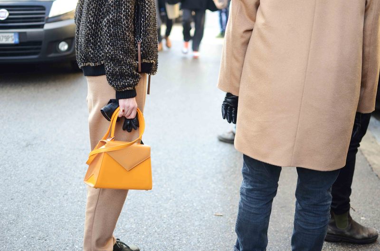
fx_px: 553
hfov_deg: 37.9
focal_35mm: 52
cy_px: 126
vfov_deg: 25.6
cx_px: 190
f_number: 1.8
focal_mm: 35
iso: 250
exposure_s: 1/400
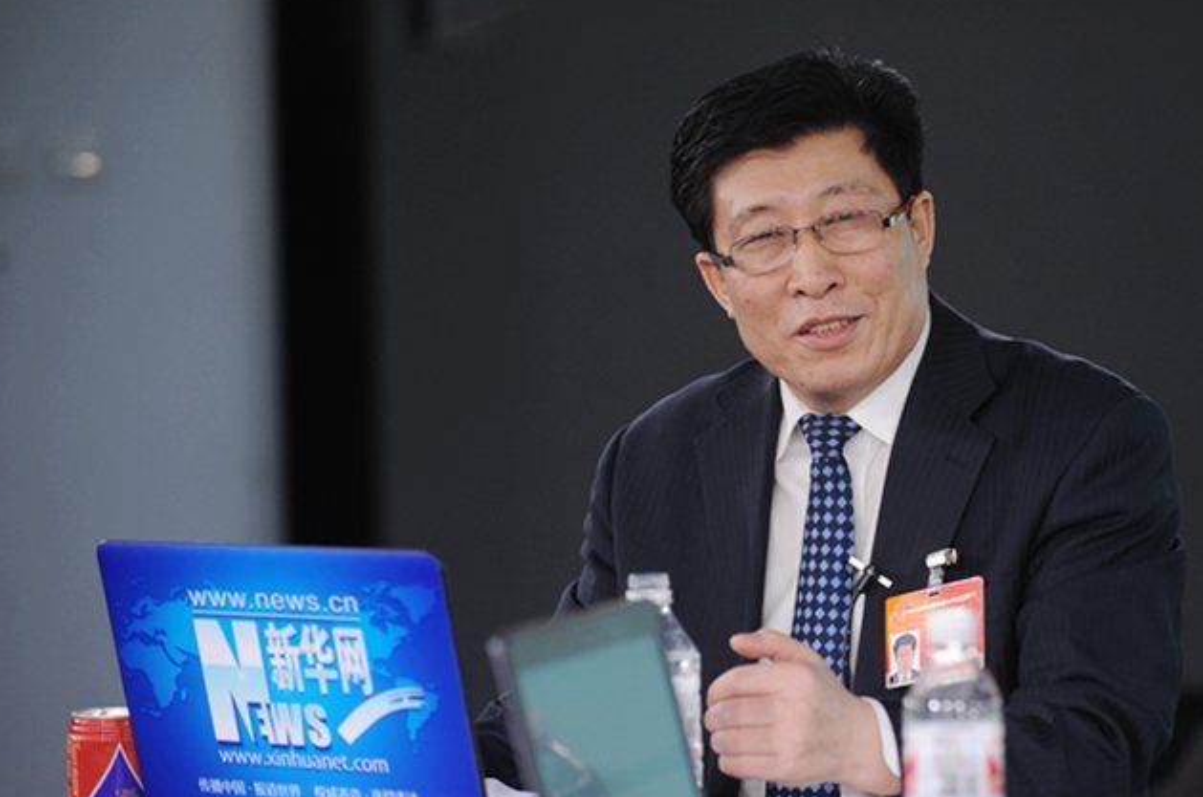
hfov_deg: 16.3
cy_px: 405
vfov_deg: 10.8
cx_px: 601
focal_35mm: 126
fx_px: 4203
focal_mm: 120
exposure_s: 1/800
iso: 1250
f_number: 2.8
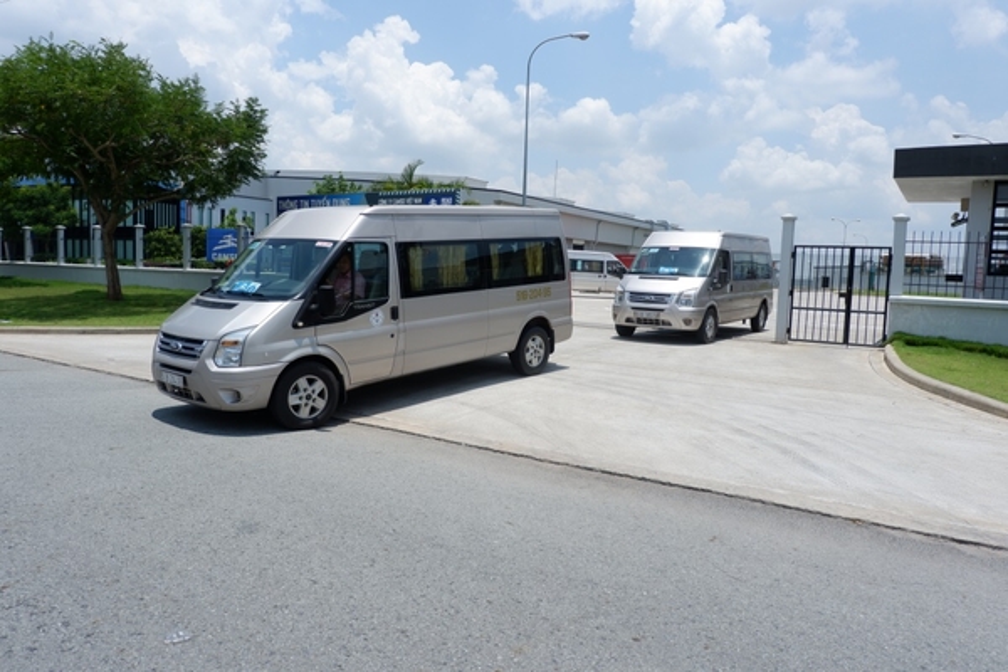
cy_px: 336
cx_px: 504
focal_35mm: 24
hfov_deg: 73.7
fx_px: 672
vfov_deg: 53.1
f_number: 3.5
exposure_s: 1/4000
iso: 200
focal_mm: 16.7
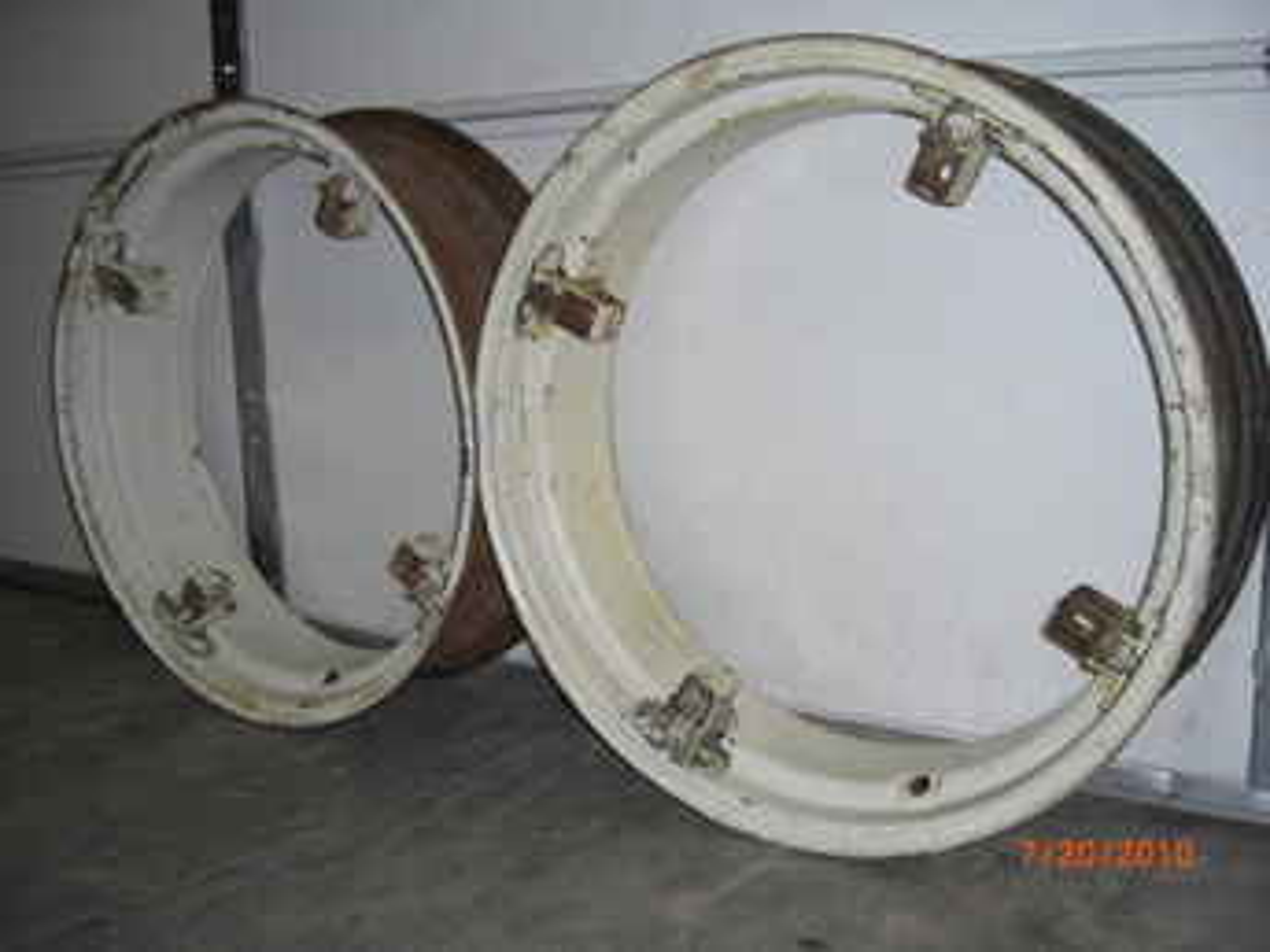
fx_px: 1394
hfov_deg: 49.0
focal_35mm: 38
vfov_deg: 37.7
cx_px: 635
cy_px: 476
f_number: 2.8
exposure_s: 1/60
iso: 100
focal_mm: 7.9
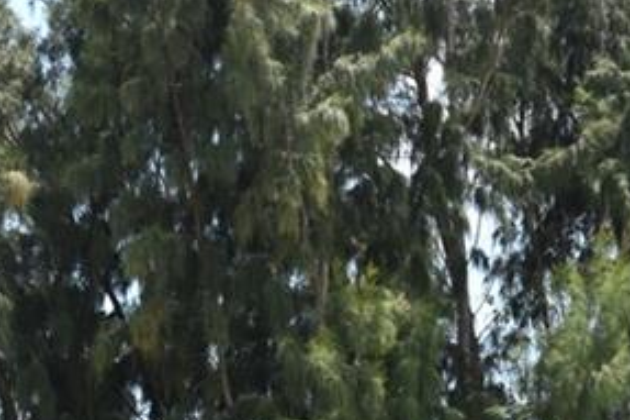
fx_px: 2623
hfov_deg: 13.5
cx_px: 621
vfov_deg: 9.1
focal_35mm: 150
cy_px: 391
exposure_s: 1/320
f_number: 9
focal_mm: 28
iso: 200
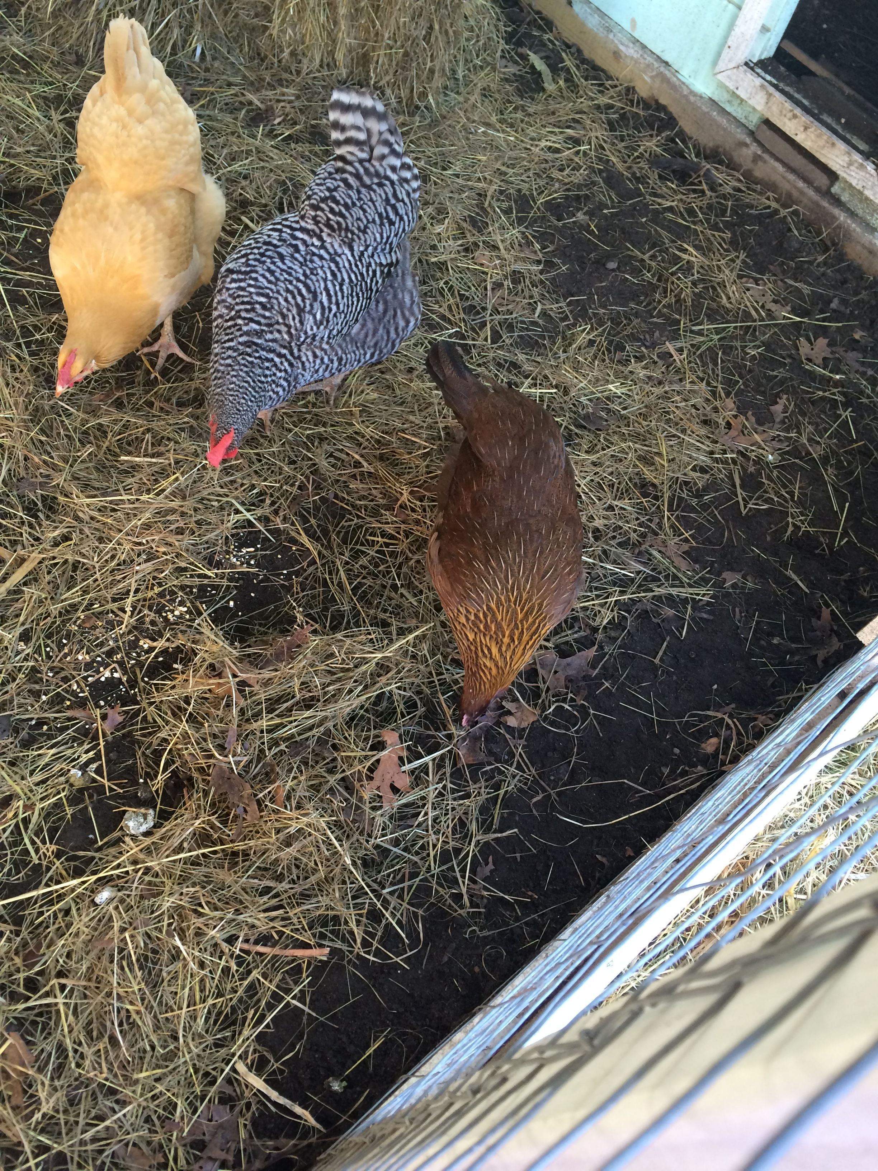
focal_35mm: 29
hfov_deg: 48.2
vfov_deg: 61.7
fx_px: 981
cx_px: 439
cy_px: 586
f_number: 2.2
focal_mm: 4.15
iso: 40
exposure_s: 1/30
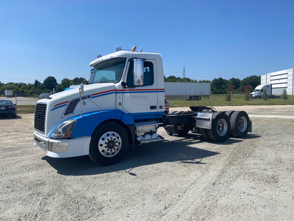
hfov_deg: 67.3
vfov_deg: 53.1
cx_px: 147
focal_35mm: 26
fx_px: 221
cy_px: 110
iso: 32
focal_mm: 4.25
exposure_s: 1/4115
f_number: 1.8
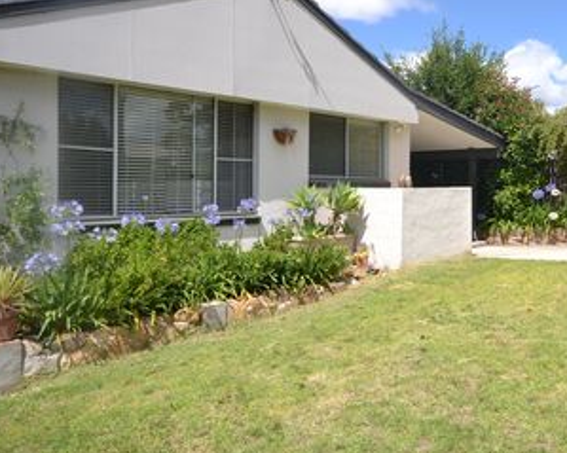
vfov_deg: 46.9
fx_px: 520
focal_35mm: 31
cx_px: 364
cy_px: 187
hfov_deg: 56.3
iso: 100
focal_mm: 14
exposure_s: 1/250
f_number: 8
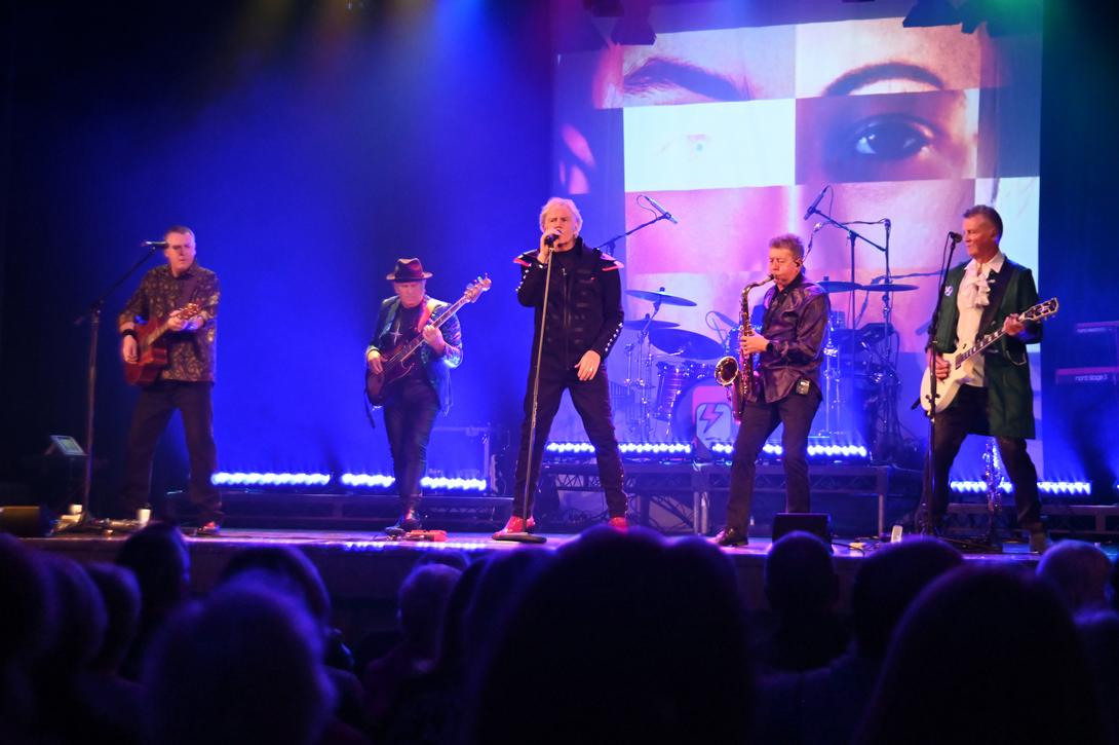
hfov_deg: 28.9
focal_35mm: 70
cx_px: 560
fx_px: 2174
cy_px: 372
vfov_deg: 19.4
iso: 6400
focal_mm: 70
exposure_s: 1/160
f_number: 5.6
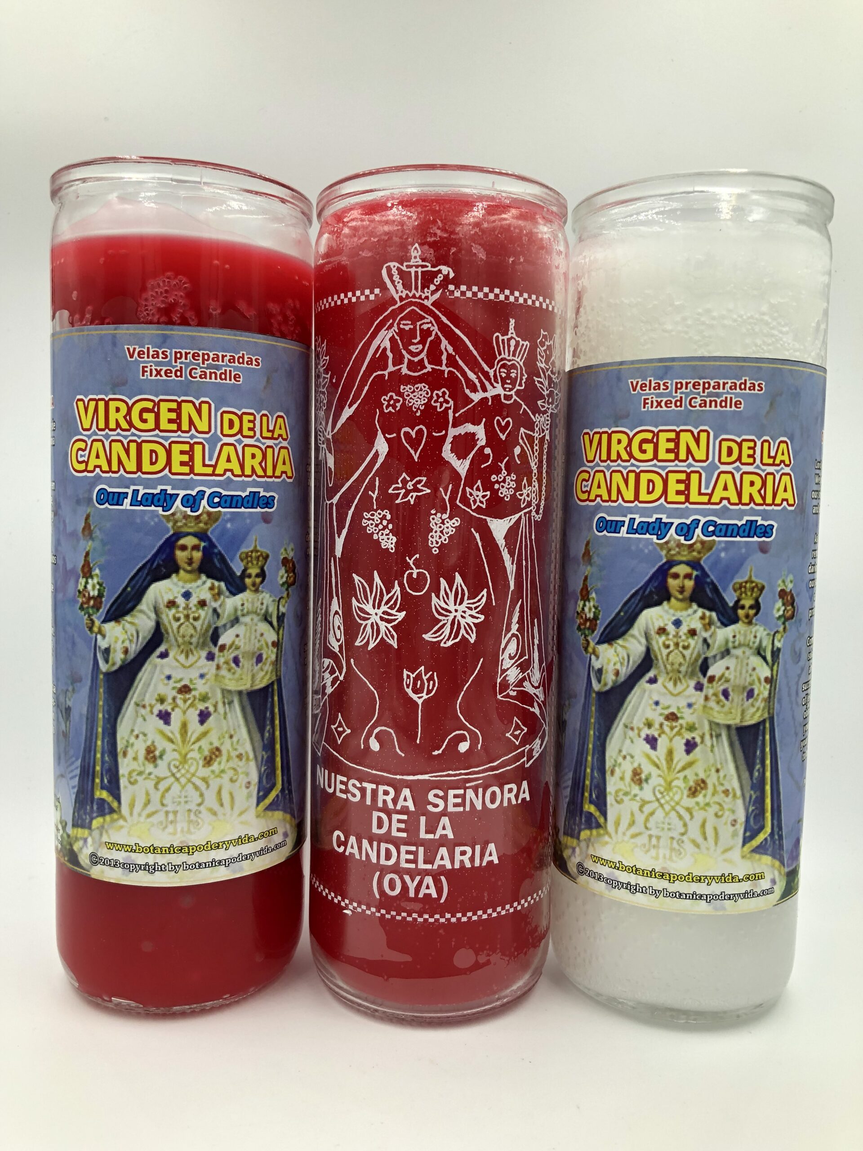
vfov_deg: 63.4
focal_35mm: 28
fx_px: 931
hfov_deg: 49.7
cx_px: 432
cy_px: 576
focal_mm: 4
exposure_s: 1/600
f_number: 1.8
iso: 20
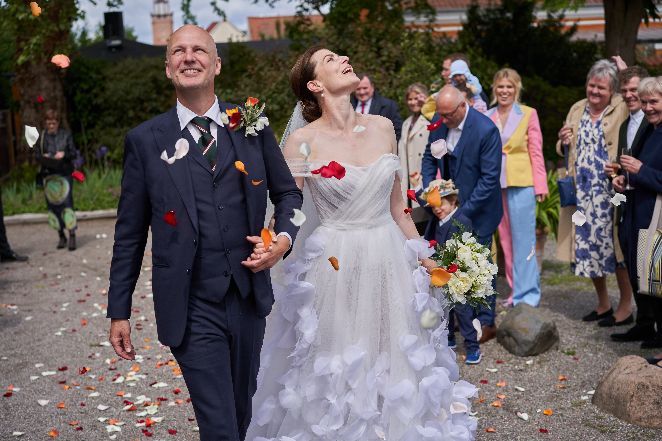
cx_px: 331
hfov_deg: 36.2
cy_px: 220
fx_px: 1011
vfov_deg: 24.6
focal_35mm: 55
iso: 400
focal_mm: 55
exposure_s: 1/5000
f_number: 3.5
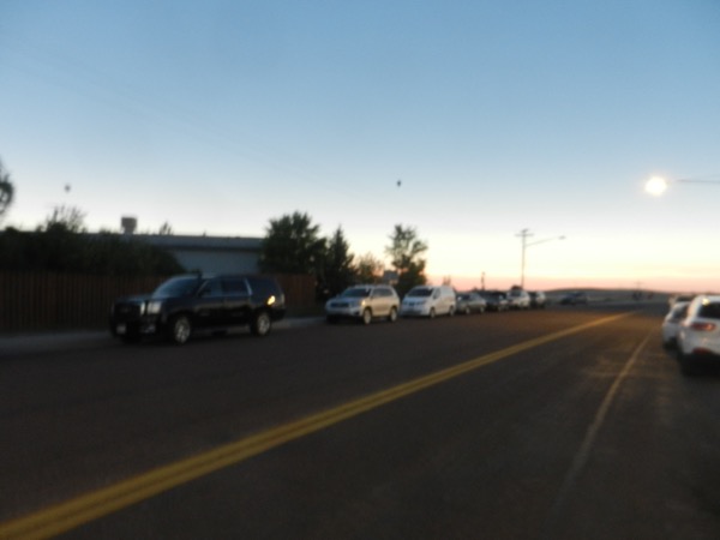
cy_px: 270
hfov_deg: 69.4
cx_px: 360
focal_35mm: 25
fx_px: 520
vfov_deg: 54.9
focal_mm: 4.5
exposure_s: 1/2
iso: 400
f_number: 3.5
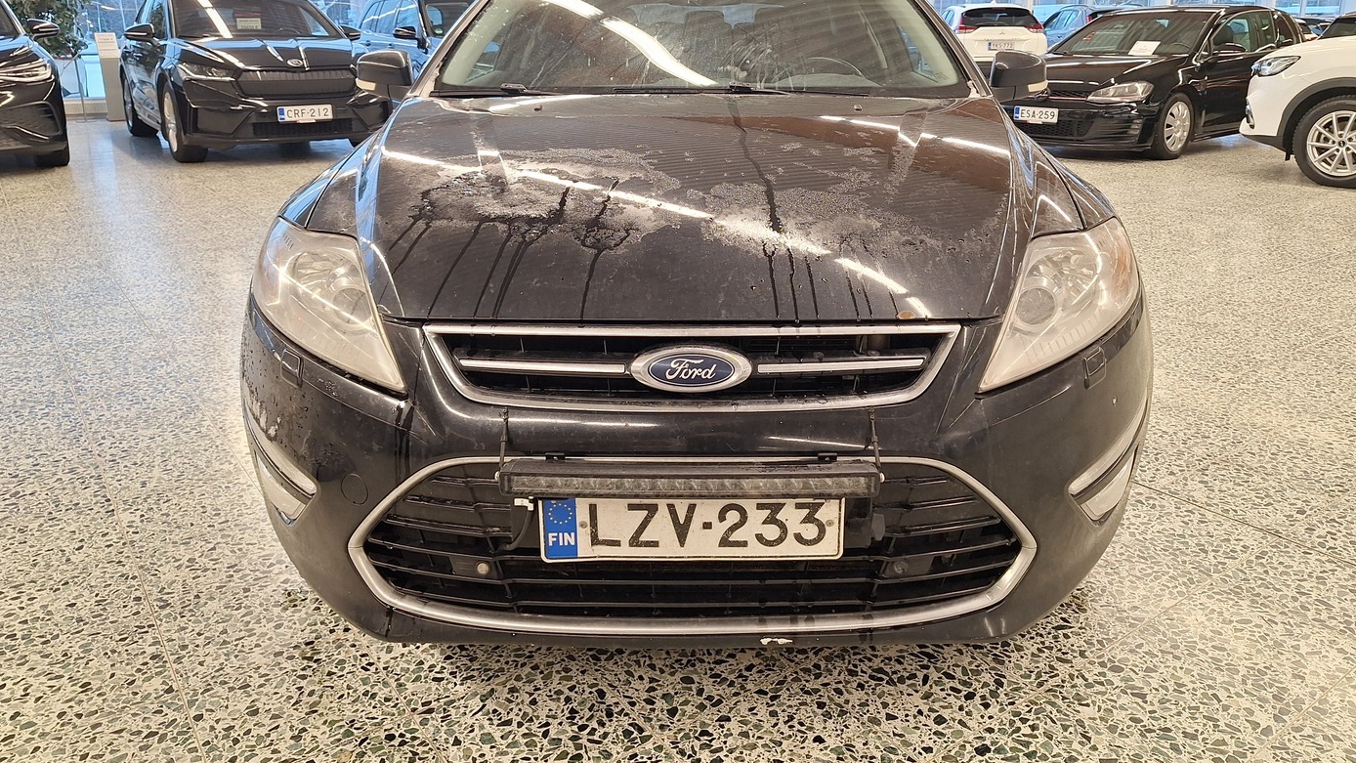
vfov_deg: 43.9
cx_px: 699
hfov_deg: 71.9
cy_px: 267
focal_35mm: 26
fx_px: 935
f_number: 1.8
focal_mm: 5.54
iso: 50
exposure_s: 1/50
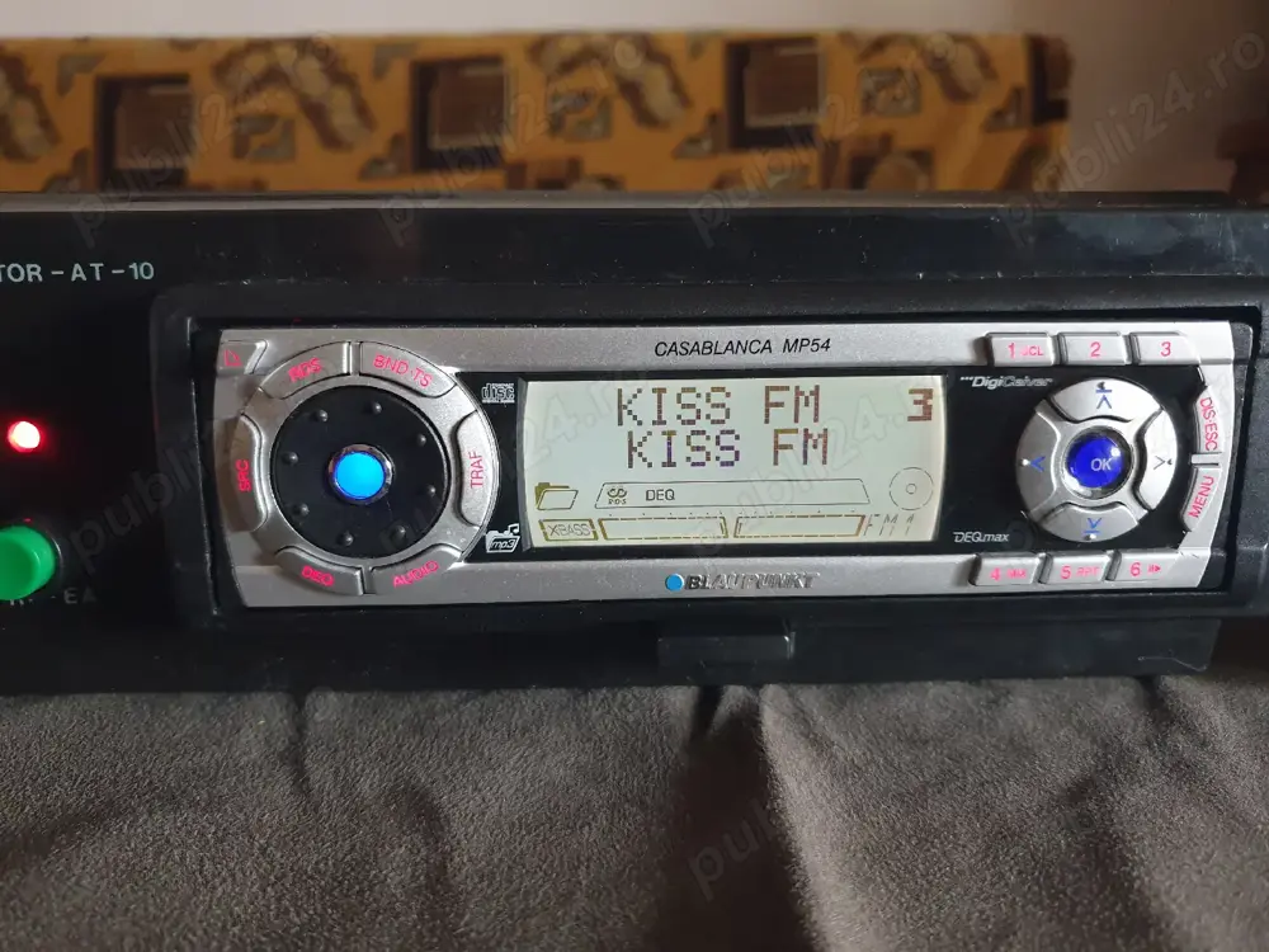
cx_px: 634
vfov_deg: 53.1
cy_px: 476
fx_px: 953
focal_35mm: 26
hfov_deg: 67.3
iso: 250
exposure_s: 1/16
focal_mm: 4.3
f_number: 1.5
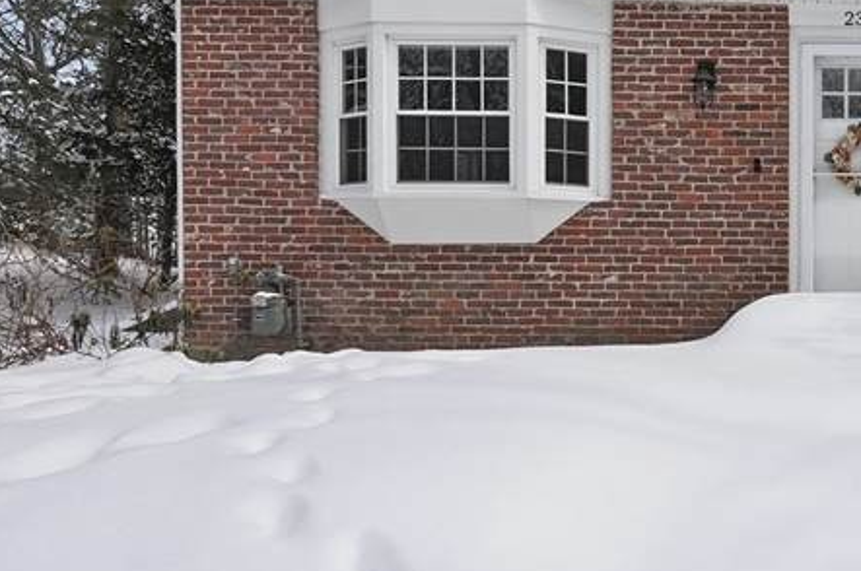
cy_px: 17
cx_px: 894
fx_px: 911
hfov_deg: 42.4
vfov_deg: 32.4
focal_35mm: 38
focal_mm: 11
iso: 400
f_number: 7.1
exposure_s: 1/4000
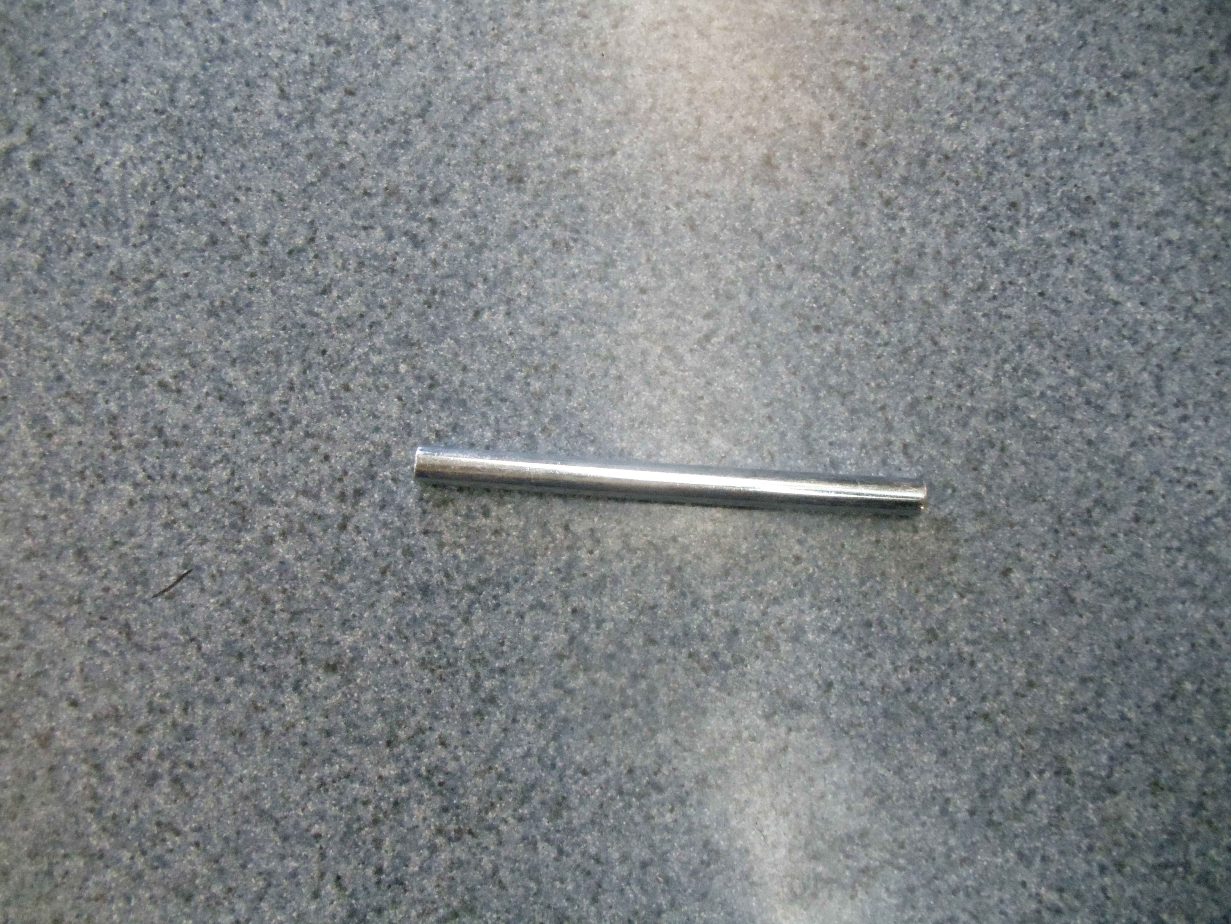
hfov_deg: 42.9
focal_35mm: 44
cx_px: 616
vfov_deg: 32.9
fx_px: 1565
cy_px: 462
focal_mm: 6
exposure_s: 1/60
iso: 800
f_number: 3.5
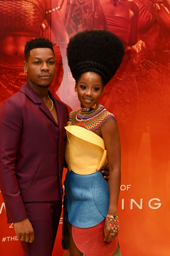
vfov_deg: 32.4
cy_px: 128
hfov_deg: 21.9
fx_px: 440
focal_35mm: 62
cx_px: 85
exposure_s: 1/50
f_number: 5.6
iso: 2000
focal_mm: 62
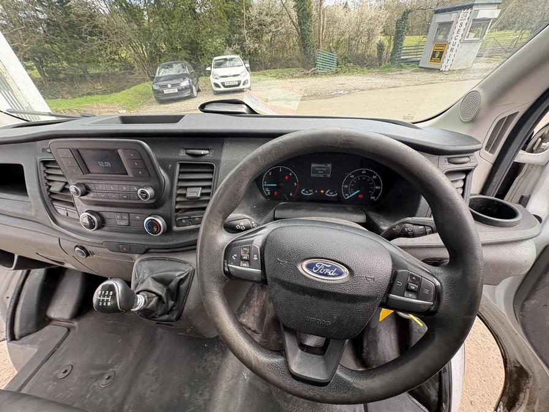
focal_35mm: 14
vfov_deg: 85.7
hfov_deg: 102.1
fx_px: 222
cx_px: 274
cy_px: 206
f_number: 2.2
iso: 80
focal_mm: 2.22
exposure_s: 1/99
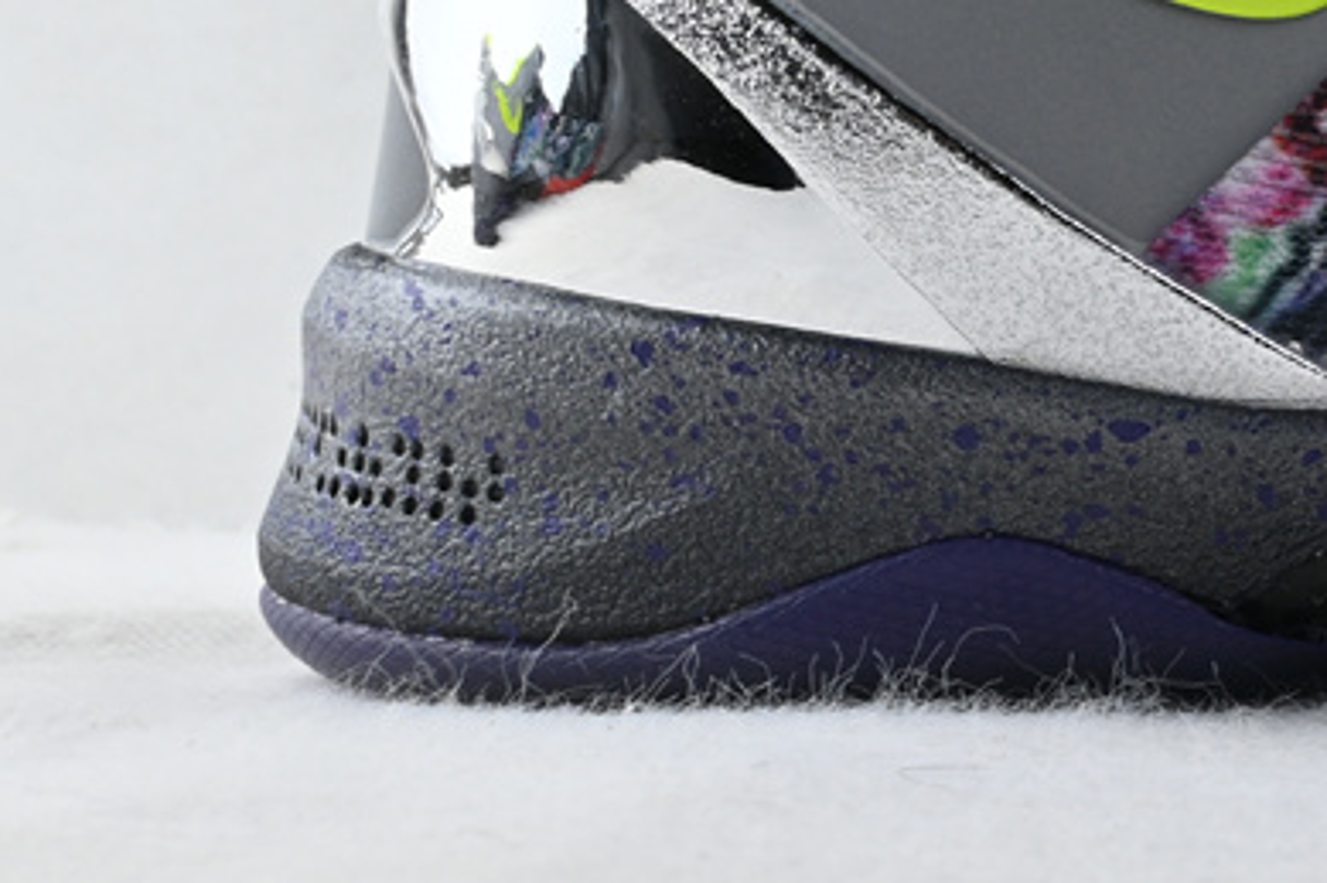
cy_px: -7
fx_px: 4090
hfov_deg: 16.8
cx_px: 1979
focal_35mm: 111
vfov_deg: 12.2
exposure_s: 1/13
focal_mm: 24
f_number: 10
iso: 100
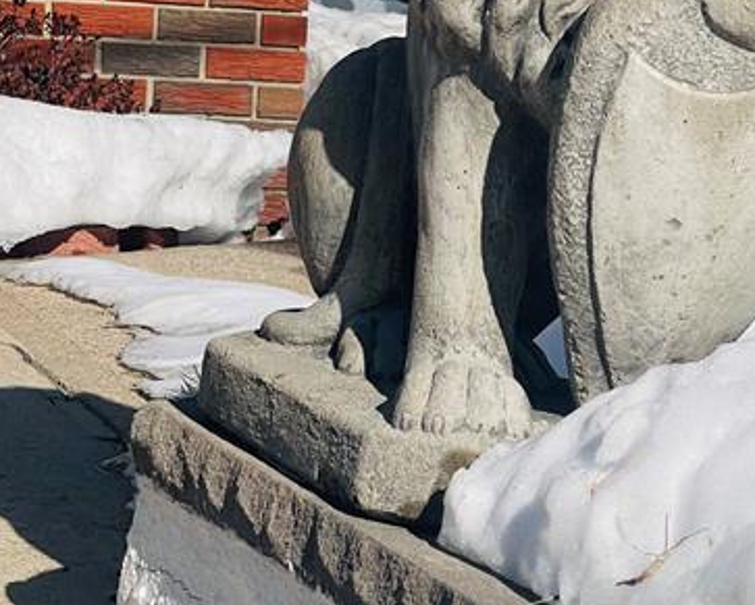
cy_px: -160
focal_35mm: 132
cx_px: 364
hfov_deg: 14.6
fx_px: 2952
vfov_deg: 11.4
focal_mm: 7.5
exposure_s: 1/2732
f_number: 2.2
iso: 20
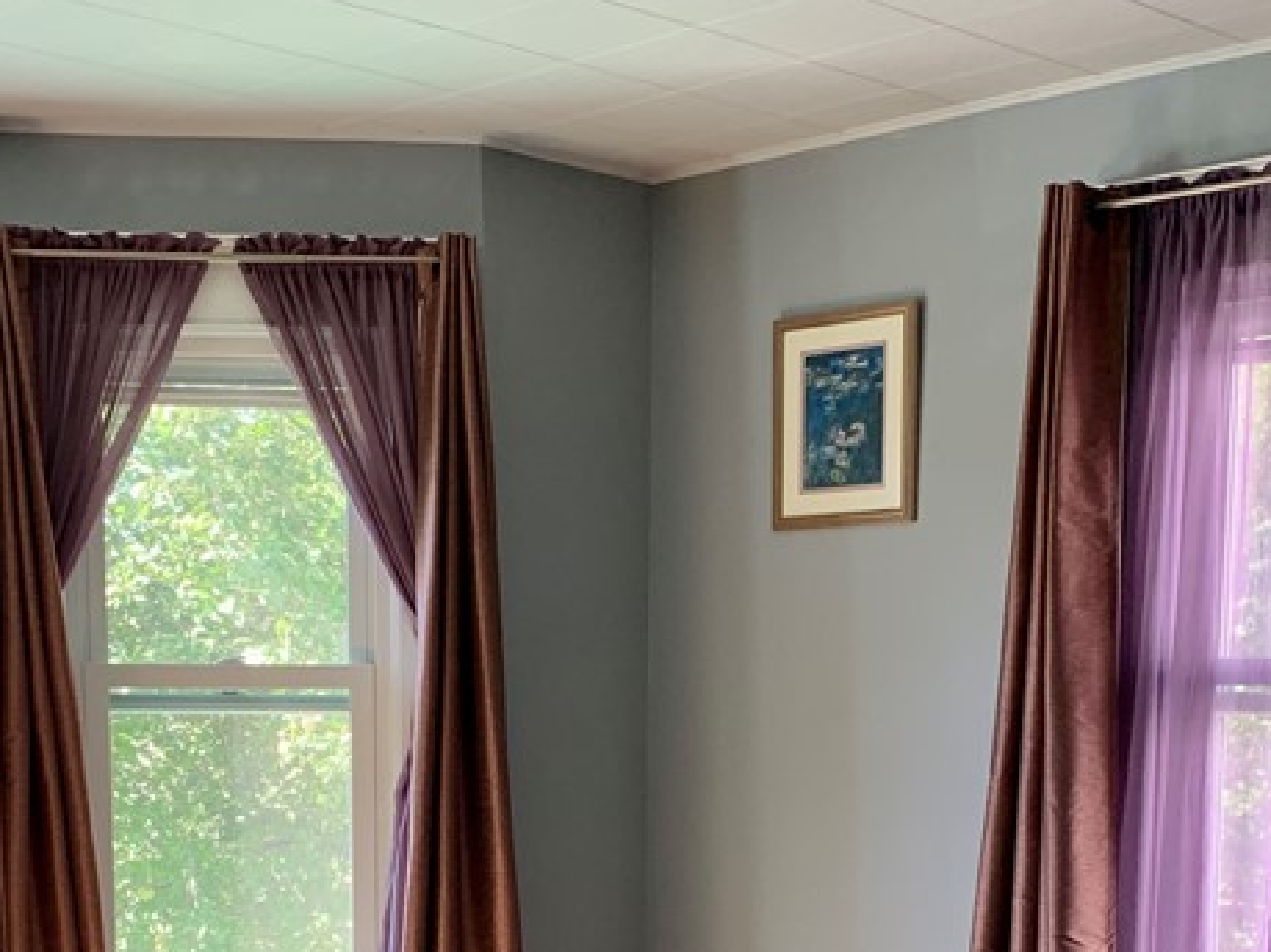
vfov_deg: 24.1
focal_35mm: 58
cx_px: 485
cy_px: 949
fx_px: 2129
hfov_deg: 33.1
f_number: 1.8
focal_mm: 4.25
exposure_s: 1/102
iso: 100
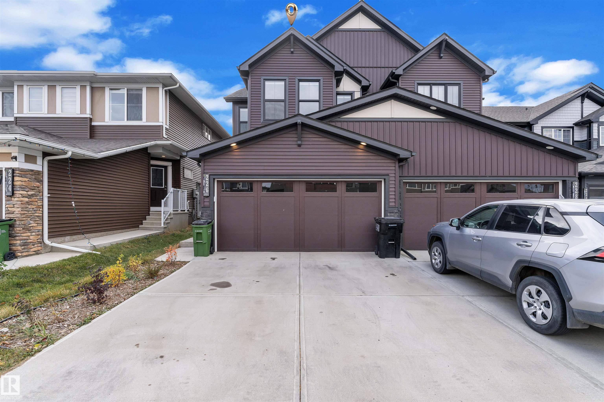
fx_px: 285
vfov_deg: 70.4
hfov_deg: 93.3
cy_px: 201
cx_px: 302
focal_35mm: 17
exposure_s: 1/1600
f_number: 5.6
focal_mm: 17
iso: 640
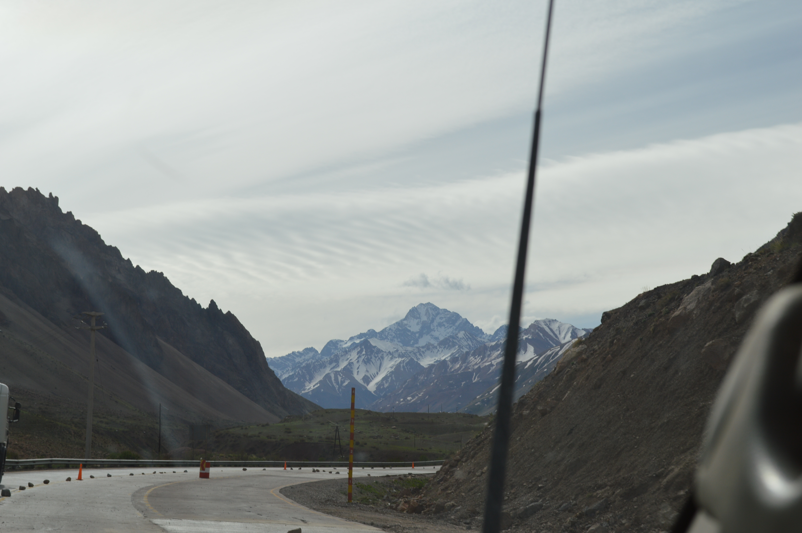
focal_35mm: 66
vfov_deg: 20.6
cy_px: 266
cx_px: 401
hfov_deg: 30.5
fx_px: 1469
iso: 100
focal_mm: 44
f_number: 10
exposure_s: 1/400
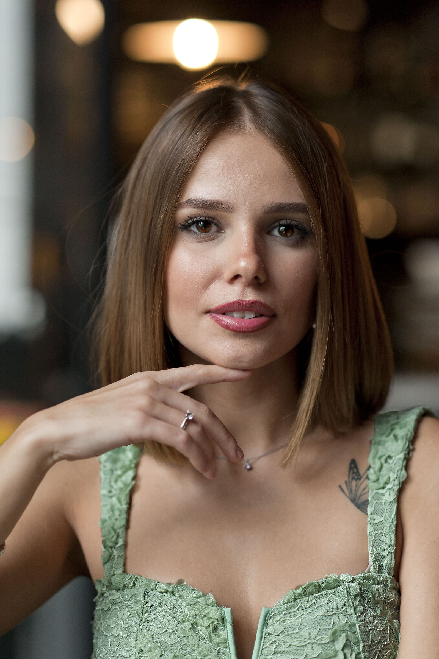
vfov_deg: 19.5
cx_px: 220
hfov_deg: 13.0
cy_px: 330
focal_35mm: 105
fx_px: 1923
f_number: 2.8
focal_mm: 105
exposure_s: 1/640
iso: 1000
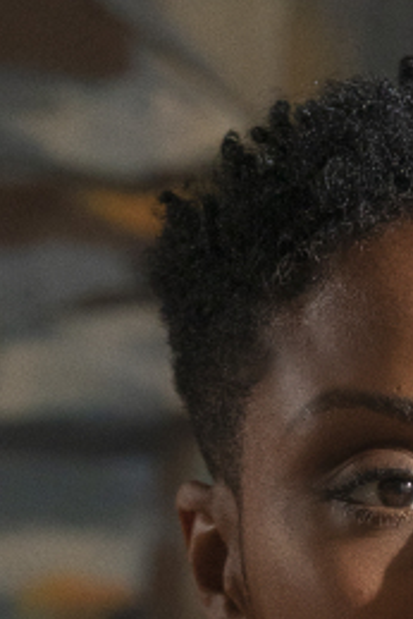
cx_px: 468
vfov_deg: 3.1
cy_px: 1207
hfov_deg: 2.1
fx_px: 11445
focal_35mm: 666
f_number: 3.5
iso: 2000
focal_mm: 144
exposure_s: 1/250
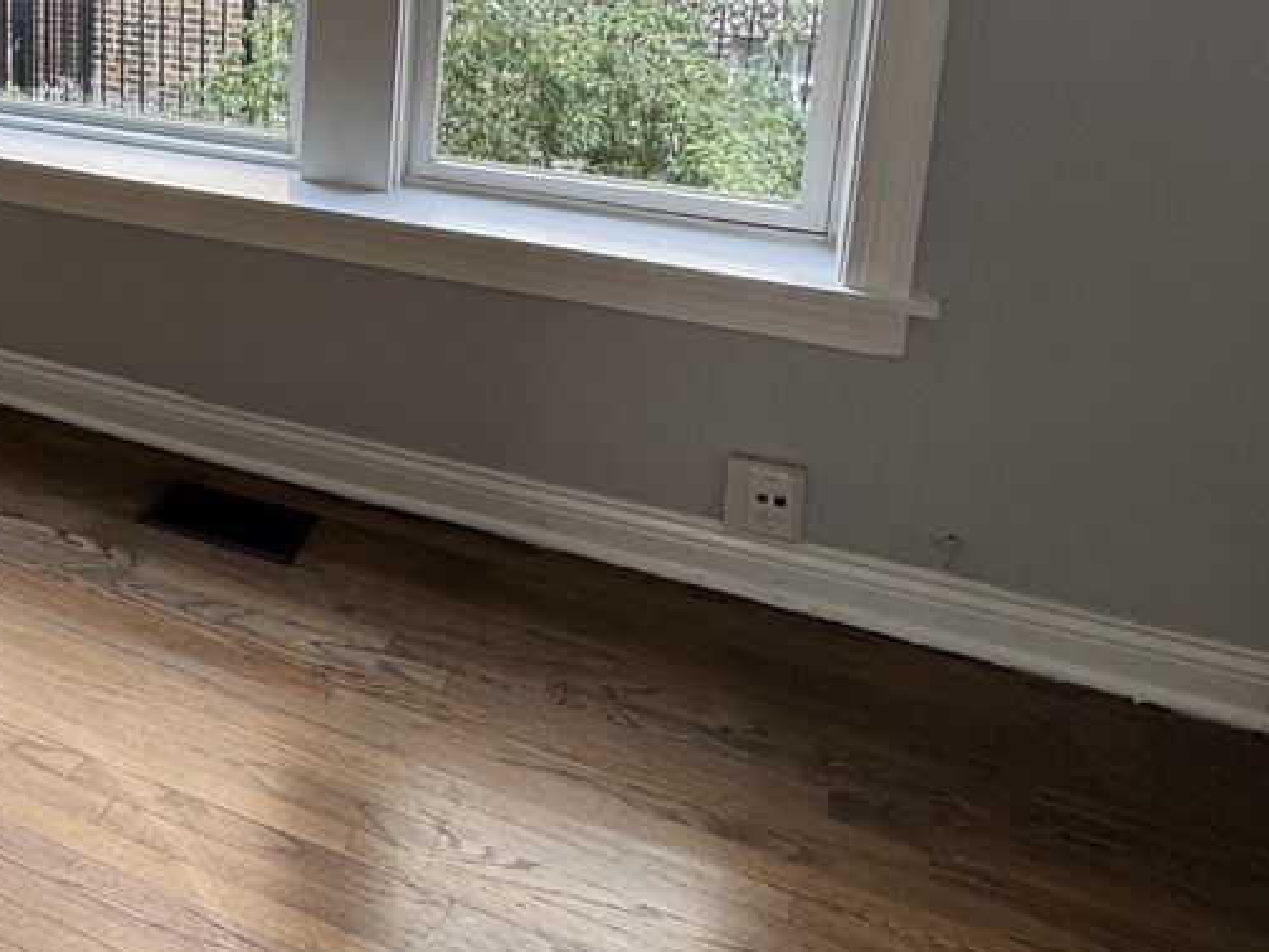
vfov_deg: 33.8
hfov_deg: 38.8
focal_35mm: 40
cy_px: 71
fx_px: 1466
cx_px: -118
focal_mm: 2.22
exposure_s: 1/99
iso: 50
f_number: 2.2
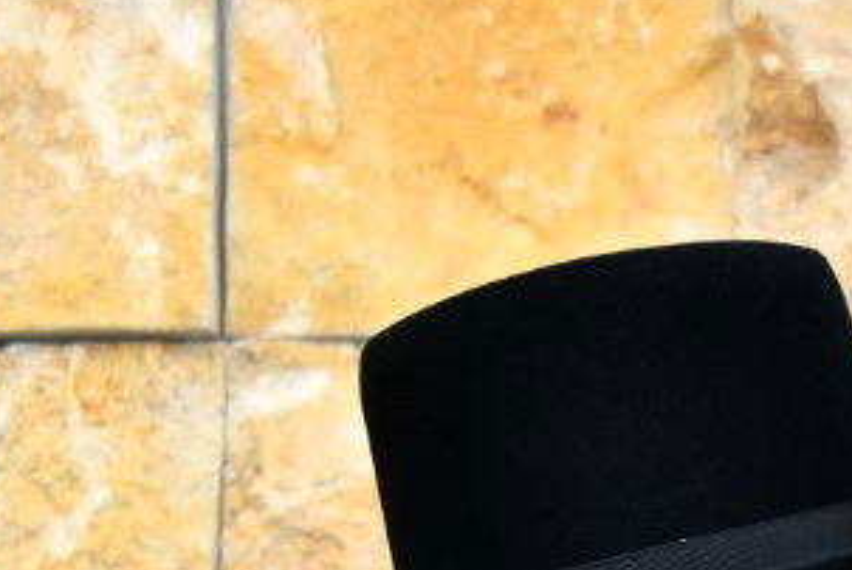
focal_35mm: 160
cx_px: 1498
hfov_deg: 11.9
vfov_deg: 8.3
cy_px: 976
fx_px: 3790
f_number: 5.6
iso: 800
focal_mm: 42
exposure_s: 1/100
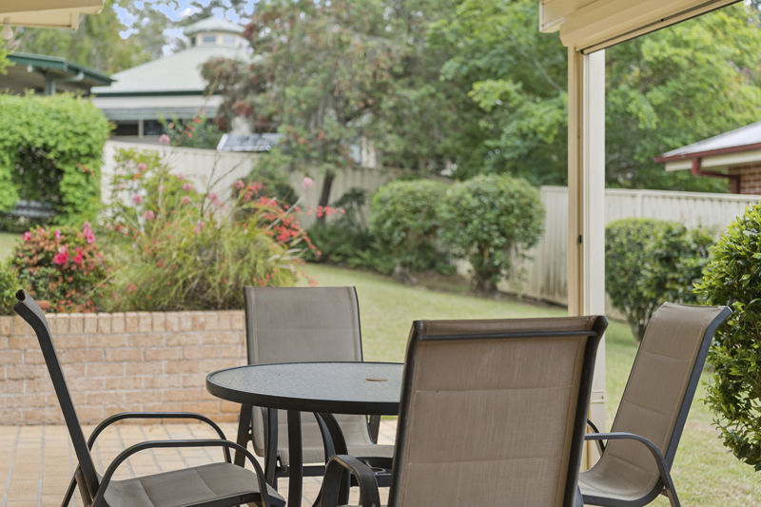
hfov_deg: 38.9
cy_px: 254
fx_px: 1078
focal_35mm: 51
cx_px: 380
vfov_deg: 26.5
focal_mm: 51
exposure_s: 1/1600
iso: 400
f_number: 2.8
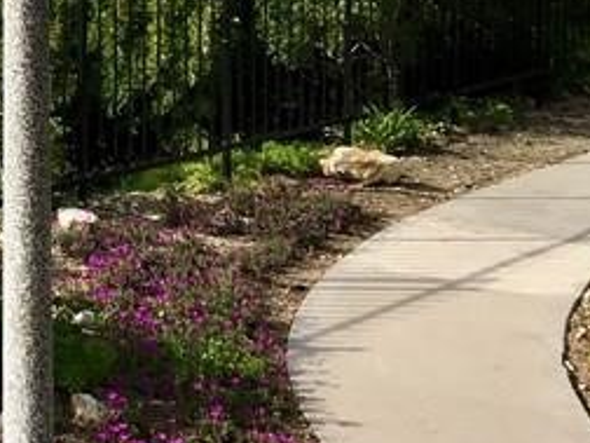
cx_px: -255
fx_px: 2011
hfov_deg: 15.6
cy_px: -241
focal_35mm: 118
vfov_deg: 11.9
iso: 25
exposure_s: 1/1425
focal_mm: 4.15
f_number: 2.2
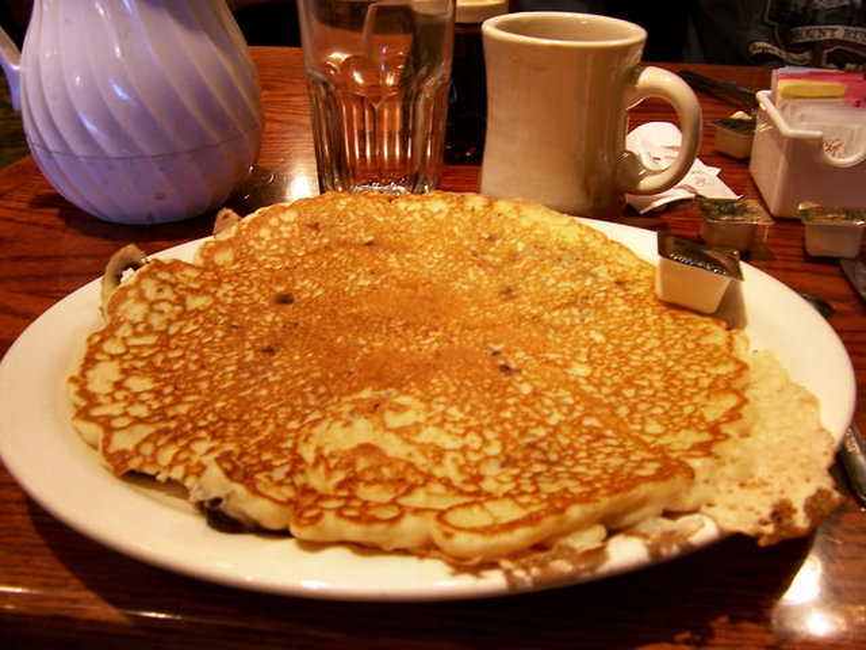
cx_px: 433
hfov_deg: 55.4
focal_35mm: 33
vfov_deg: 42.9
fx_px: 826
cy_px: 325
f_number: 3.4
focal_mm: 5.5
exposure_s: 1/3
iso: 80
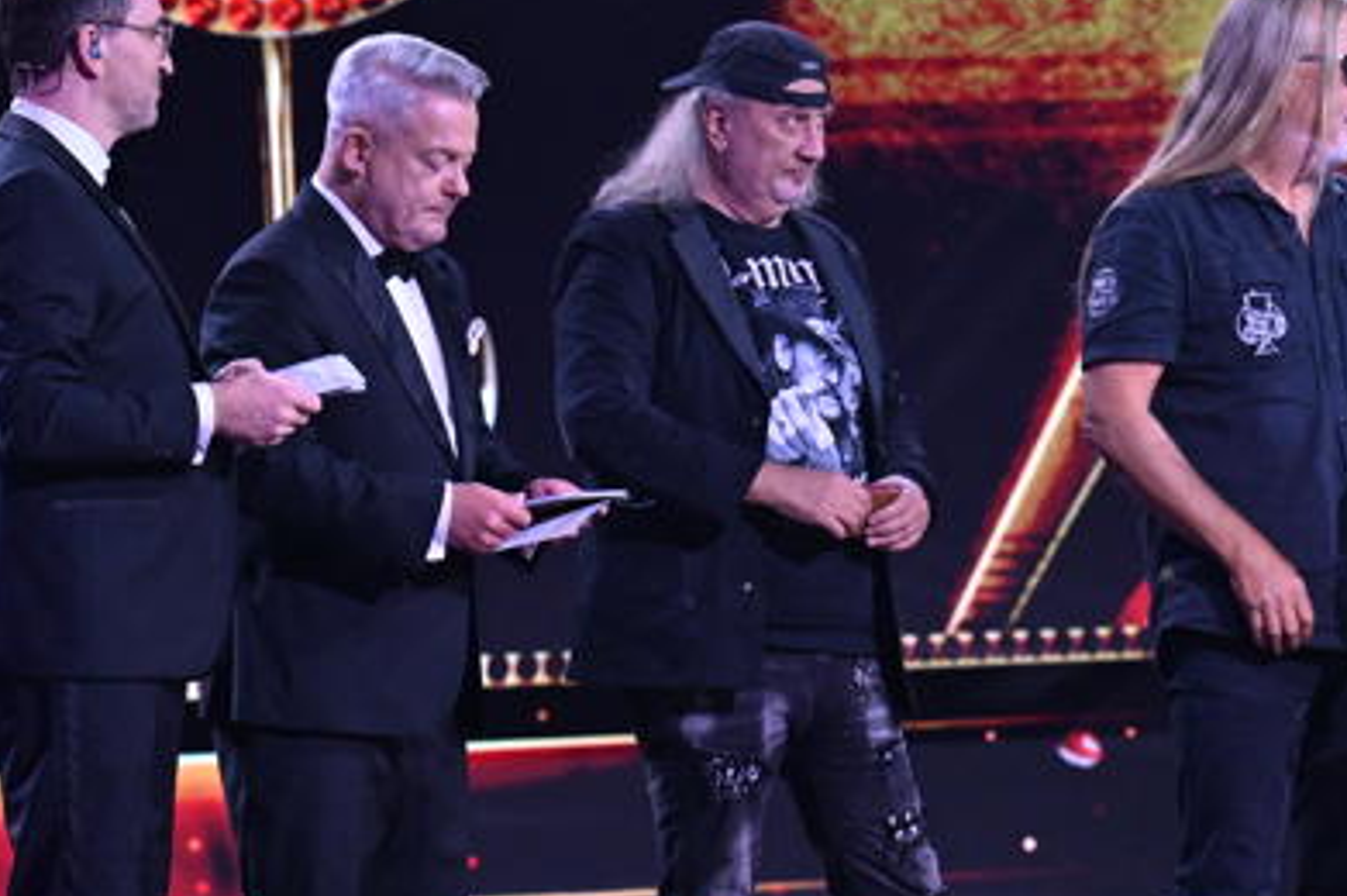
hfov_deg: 5.6
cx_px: 1068
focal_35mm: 371
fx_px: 13870
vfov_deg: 3.7
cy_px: 603
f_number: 3.5
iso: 3200
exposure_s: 1/160
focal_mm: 140
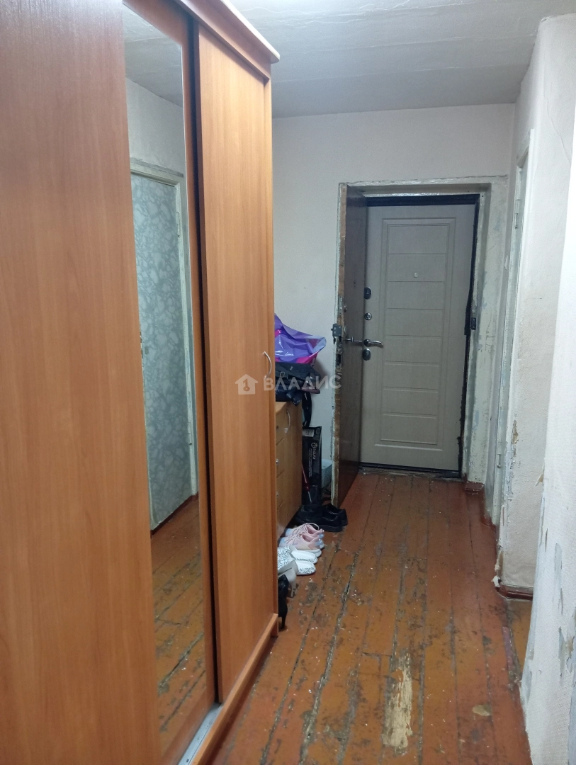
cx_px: 288
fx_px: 620
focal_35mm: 28
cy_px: 382
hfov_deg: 49.8
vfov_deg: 63.4
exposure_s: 1/20
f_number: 1.8
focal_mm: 4.22
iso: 1521
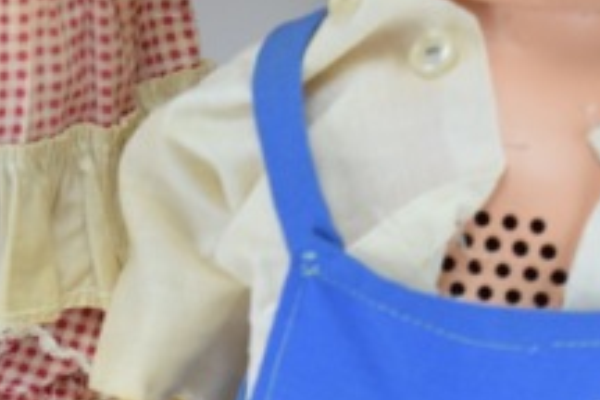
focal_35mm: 244
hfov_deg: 8.4
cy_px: 518
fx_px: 4074
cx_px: -67
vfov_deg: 5.6
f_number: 5.6
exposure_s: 1/125
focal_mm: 55
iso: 800
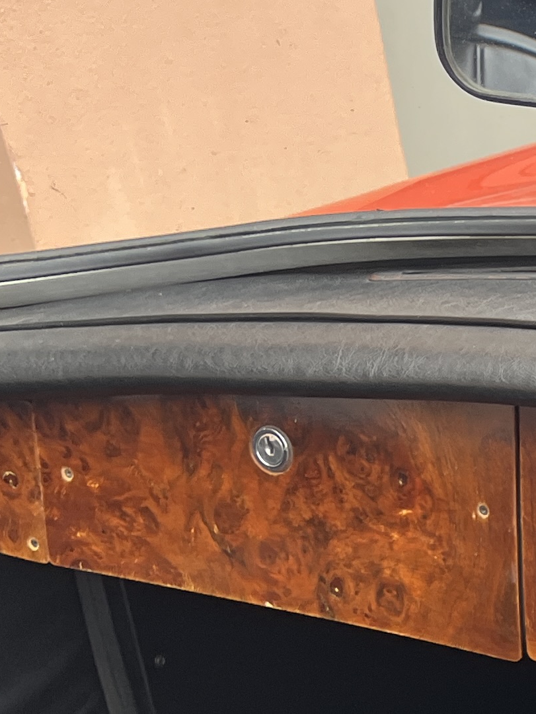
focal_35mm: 97
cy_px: 901
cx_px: 1050
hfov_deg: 13.3
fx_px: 2002
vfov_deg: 18.9
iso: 50
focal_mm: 5.1
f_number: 1.6
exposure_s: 1/122
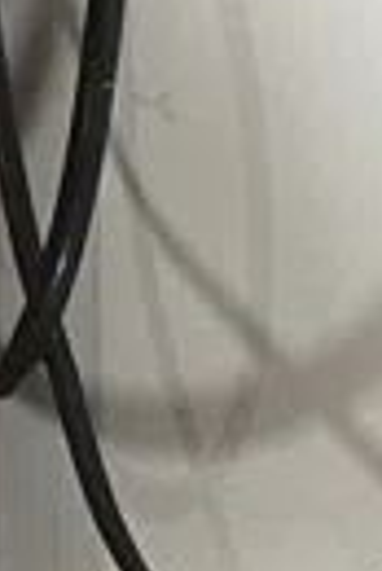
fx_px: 2111
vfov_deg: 15.4
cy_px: 373
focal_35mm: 133
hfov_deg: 7.8
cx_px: -1005
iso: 250
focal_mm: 5.1
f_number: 1.6
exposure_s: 1/50
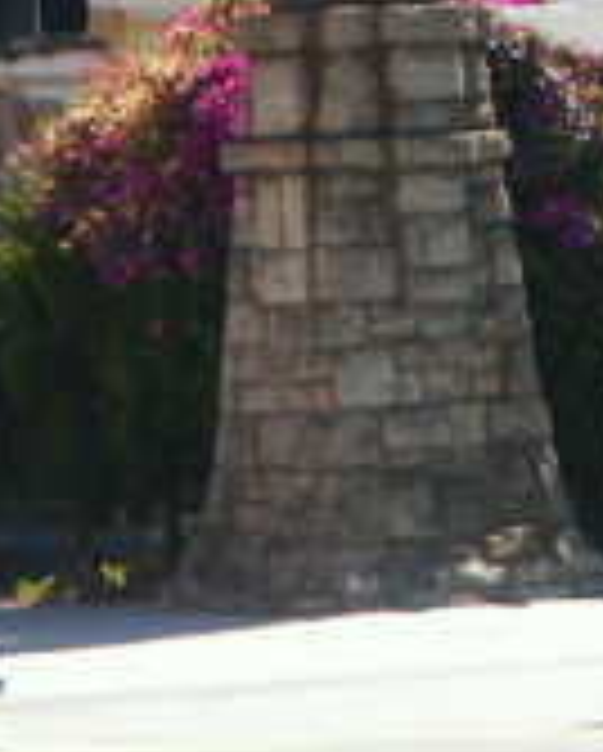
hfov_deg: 3.5
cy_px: 95
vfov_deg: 4.3
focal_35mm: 446
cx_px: 932
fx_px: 9931
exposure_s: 1/500
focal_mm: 28.23
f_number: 3.6
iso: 64
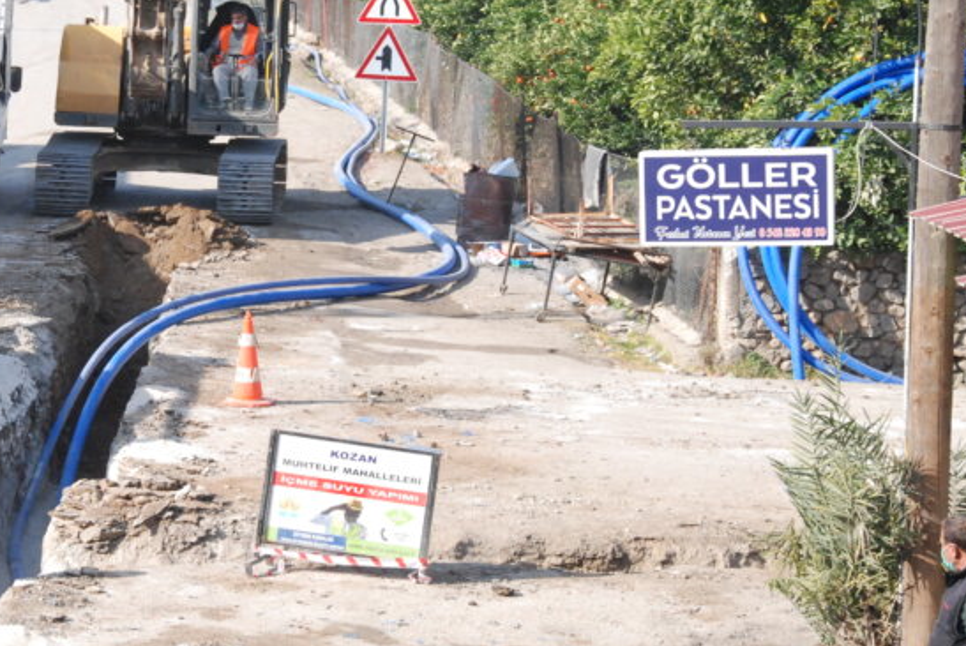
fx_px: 3922
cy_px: 207
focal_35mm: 146
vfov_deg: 9.4
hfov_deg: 13.9
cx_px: 141
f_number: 11
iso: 640
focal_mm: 52
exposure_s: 1/500
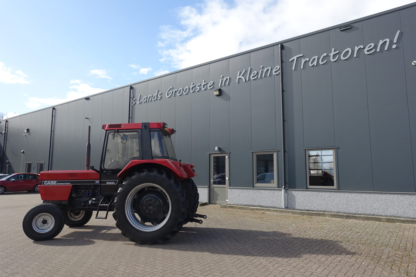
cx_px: 208
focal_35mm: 24
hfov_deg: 73.7
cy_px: 138
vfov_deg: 53.1
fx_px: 277
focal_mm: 8.8
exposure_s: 1/320
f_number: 5.6
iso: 125
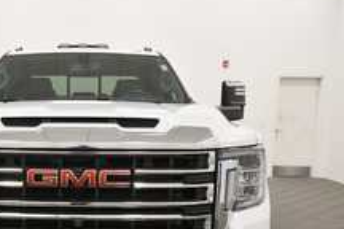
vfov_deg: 26.4
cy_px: 188
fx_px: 478
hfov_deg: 38.4
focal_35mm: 50
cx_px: 78
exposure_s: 1/160
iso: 800
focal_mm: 18
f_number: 5.6
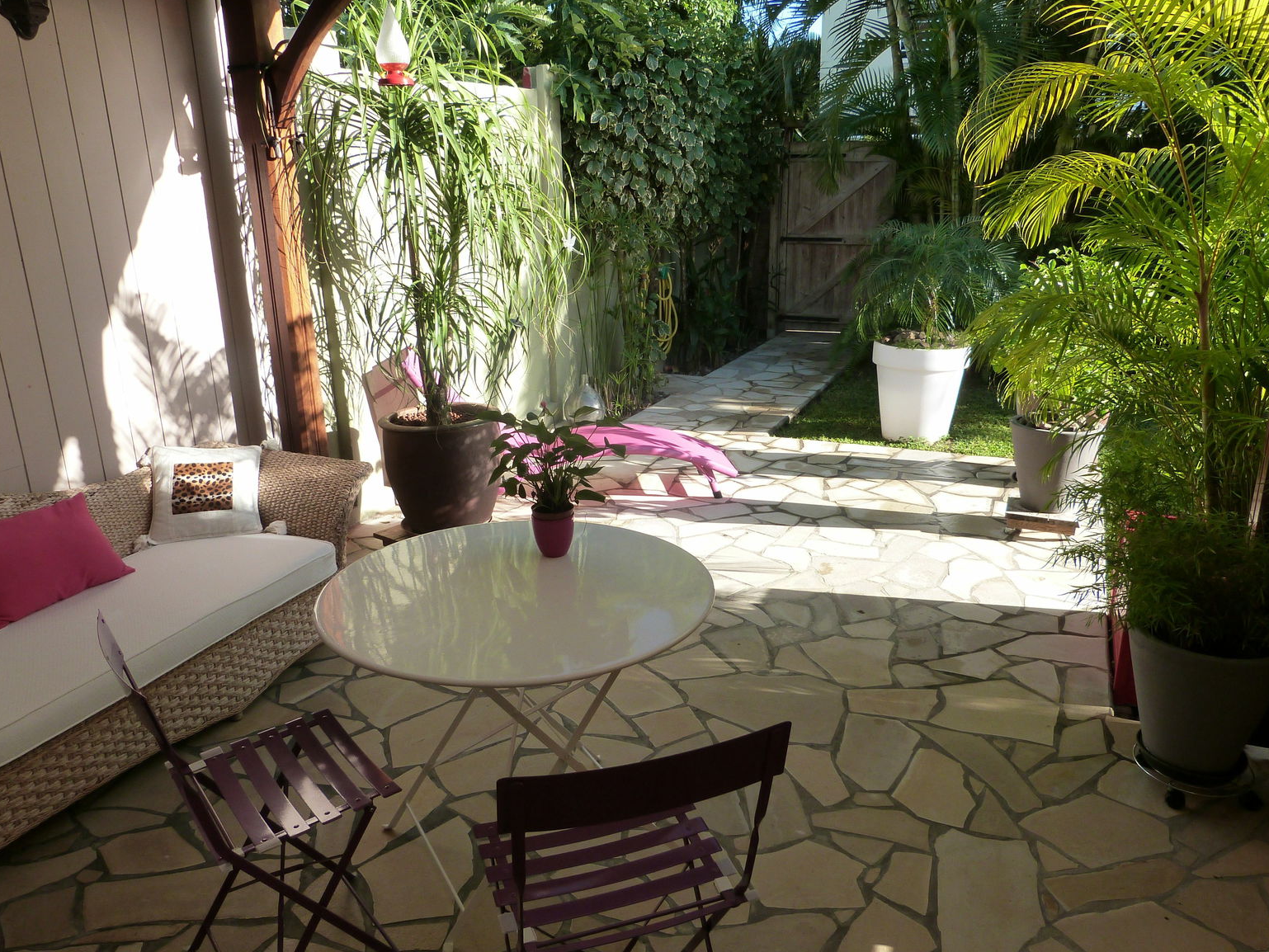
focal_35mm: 26
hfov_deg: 67.3
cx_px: 656
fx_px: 953
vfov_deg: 53.1
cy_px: 490
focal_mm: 4.5
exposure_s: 1/200
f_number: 4
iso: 160
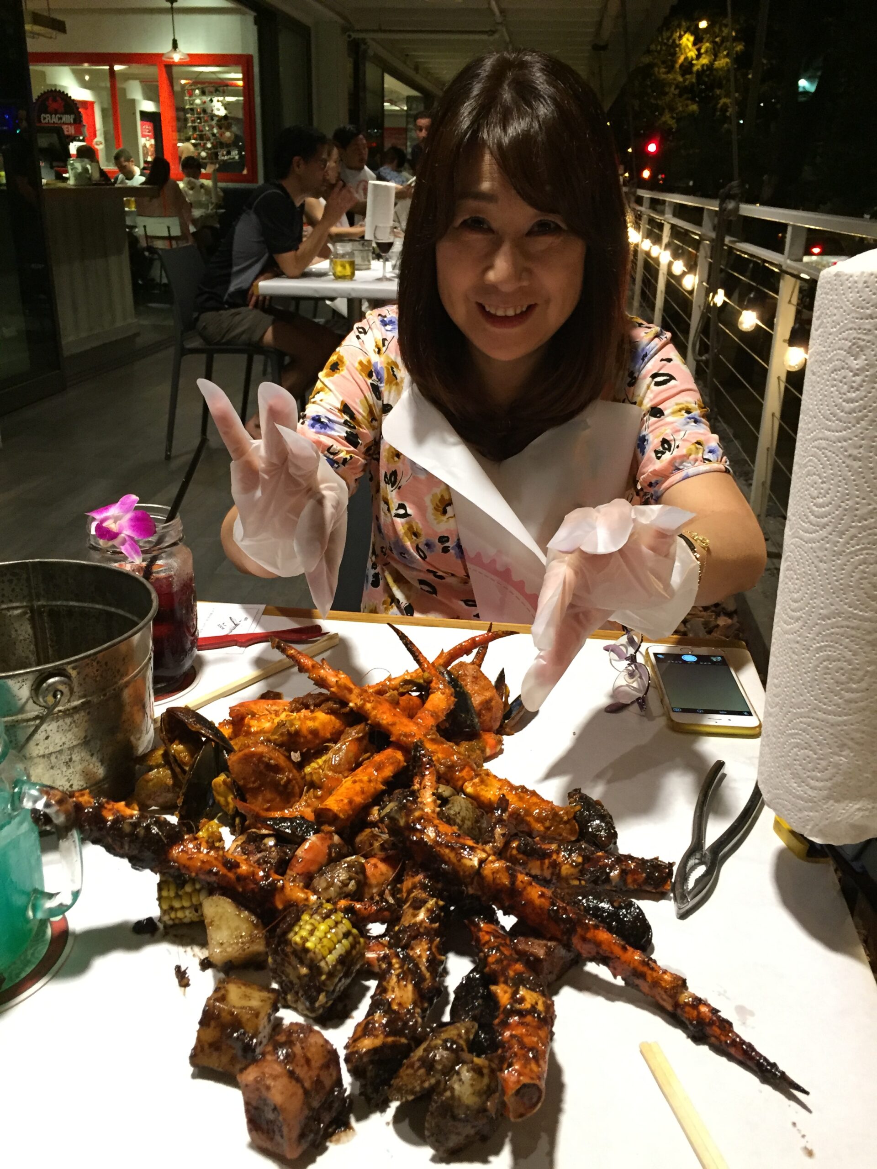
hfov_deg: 48.2
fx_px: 980
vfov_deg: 61.7
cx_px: 438
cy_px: 584
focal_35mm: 29
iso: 200
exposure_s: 1/30
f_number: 2.2
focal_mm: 4.15
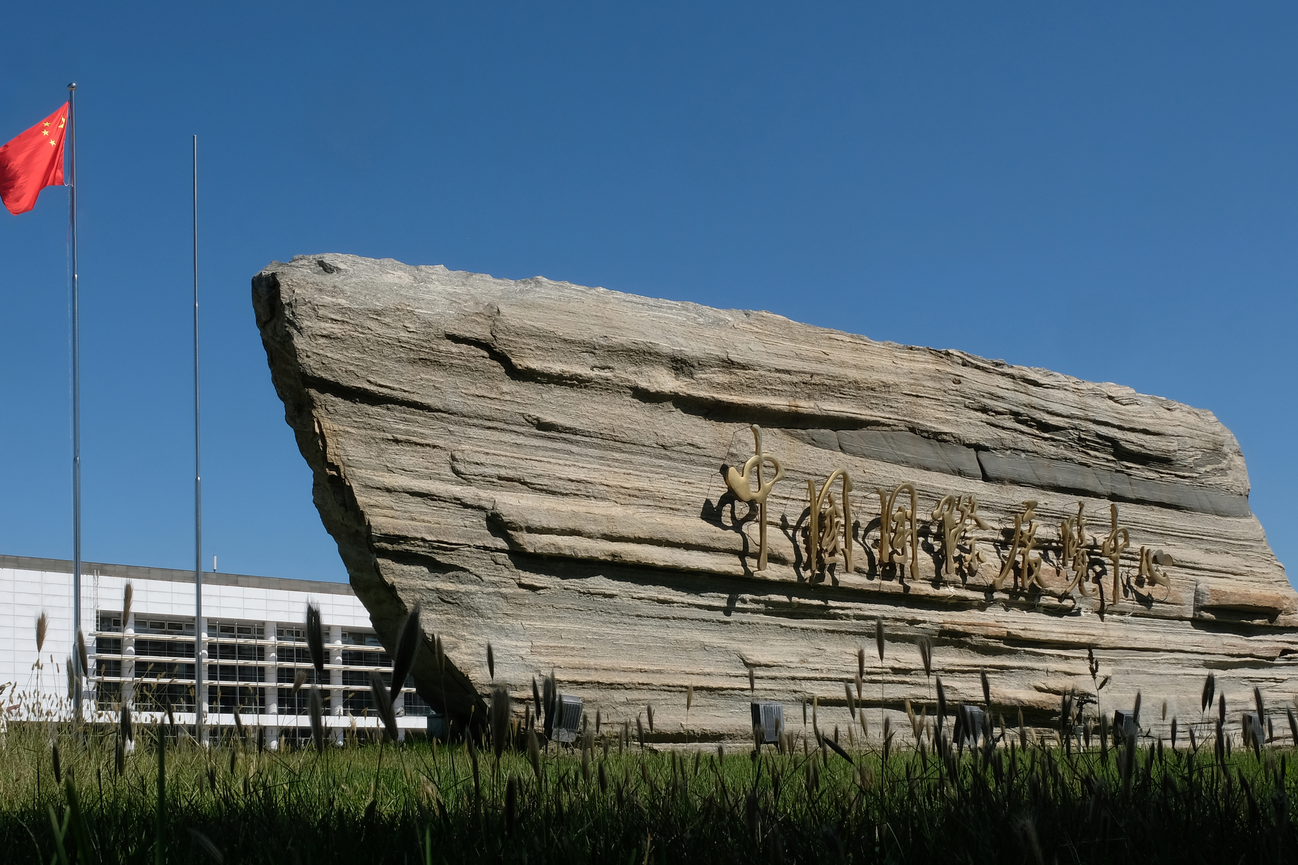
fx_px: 1442
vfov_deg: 33.3
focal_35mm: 40
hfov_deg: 48.4
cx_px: 573
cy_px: 504
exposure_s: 1/170
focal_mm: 18
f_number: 16
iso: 200
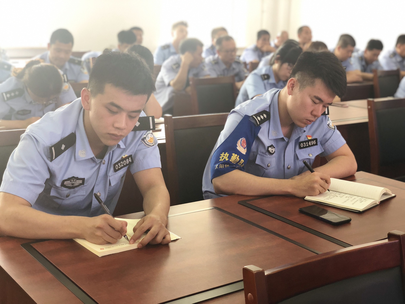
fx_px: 608
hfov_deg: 36.8
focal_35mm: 52
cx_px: 202
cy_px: 152
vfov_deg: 28.0
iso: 100
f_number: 2.4
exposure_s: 1/30
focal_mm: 6
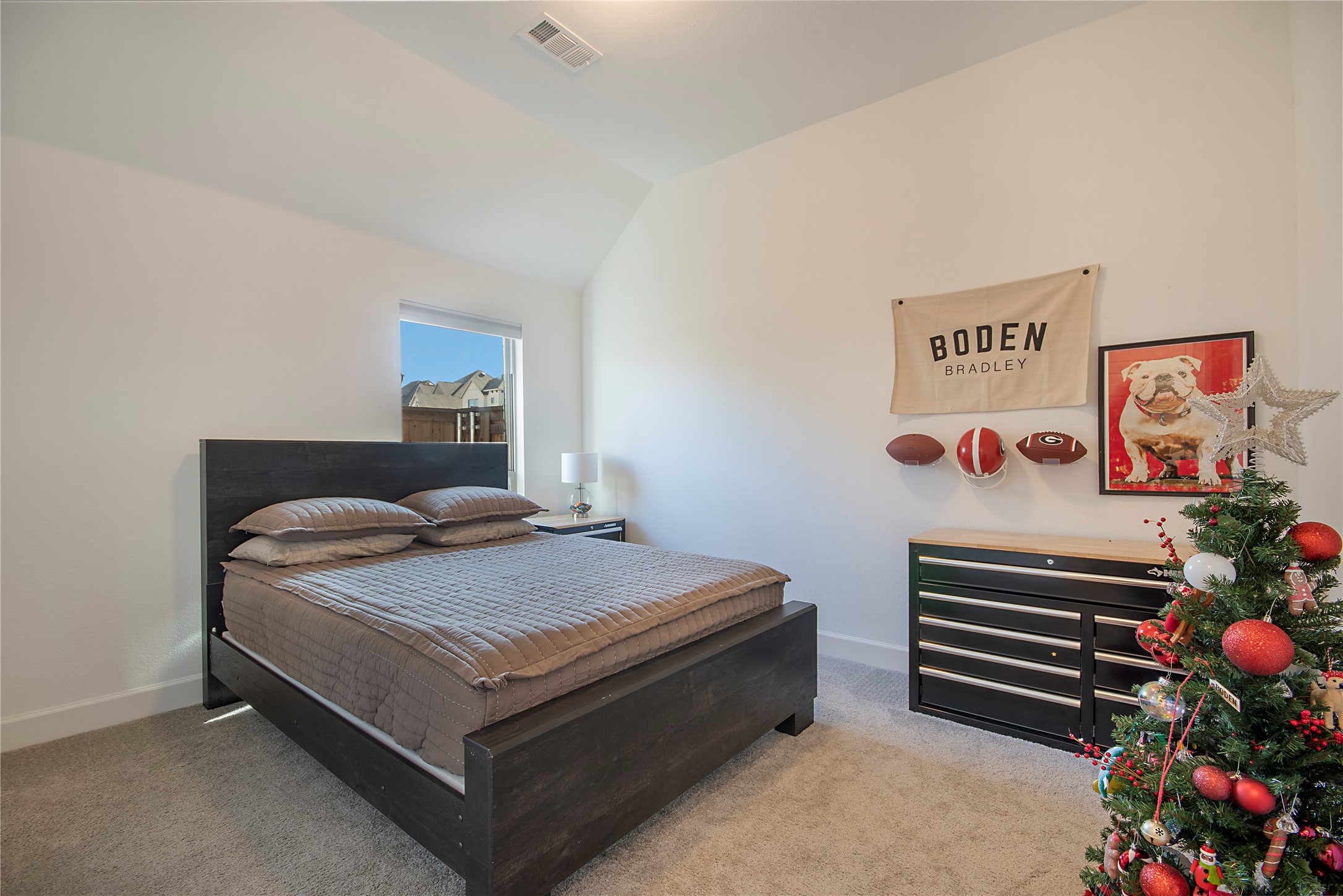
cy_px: 448
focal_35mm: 15
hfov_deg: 100.4
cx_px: 672
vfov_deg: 77.3
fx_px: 560
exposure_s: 1/10
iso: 100
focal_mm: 10
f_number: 11
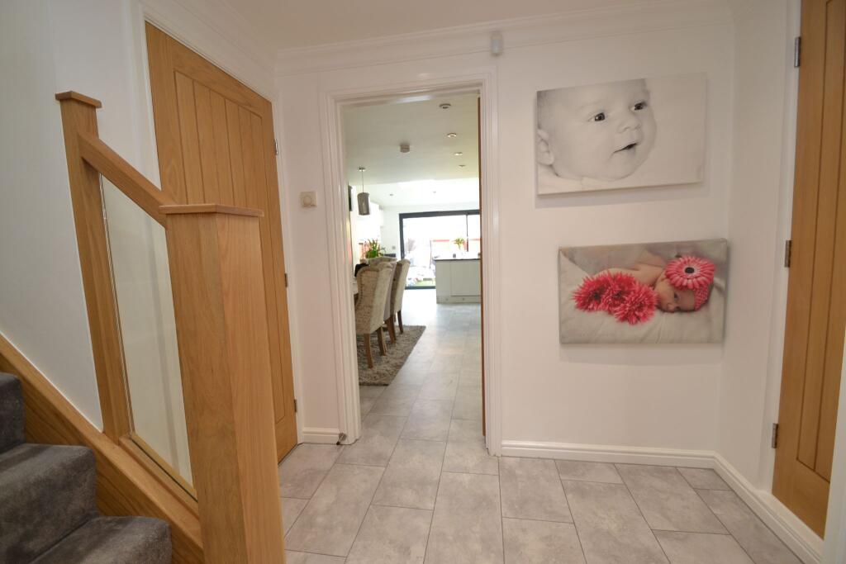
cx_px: 423
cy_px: 282
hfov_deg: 100.4
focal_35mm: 15
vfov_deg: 77.3
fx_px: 353
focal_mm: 10
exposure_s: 1/60
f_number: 4
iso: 400
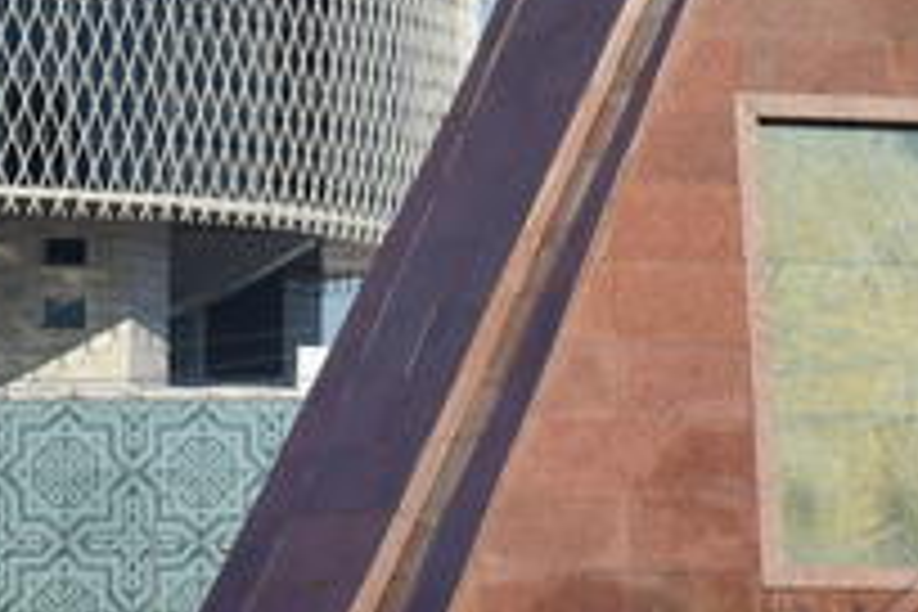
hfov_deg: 4.2
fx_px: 12242
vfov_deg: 2.9
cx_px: 1746
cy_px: -238
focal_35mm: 480
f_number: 6.3
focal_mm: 75
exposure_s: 1/640
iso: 100
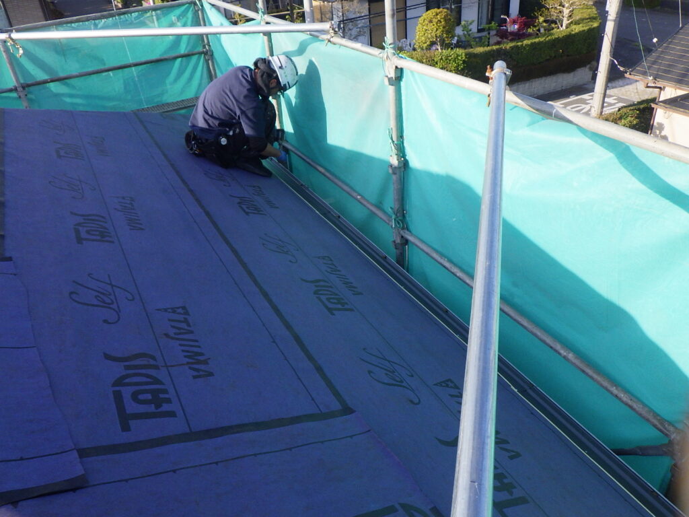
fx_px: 557
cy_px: 258
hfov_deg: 63.4
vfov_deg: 49.7
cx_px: 344
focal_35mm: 28
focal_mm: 5
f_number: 4.2
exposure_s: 1/500
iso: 250
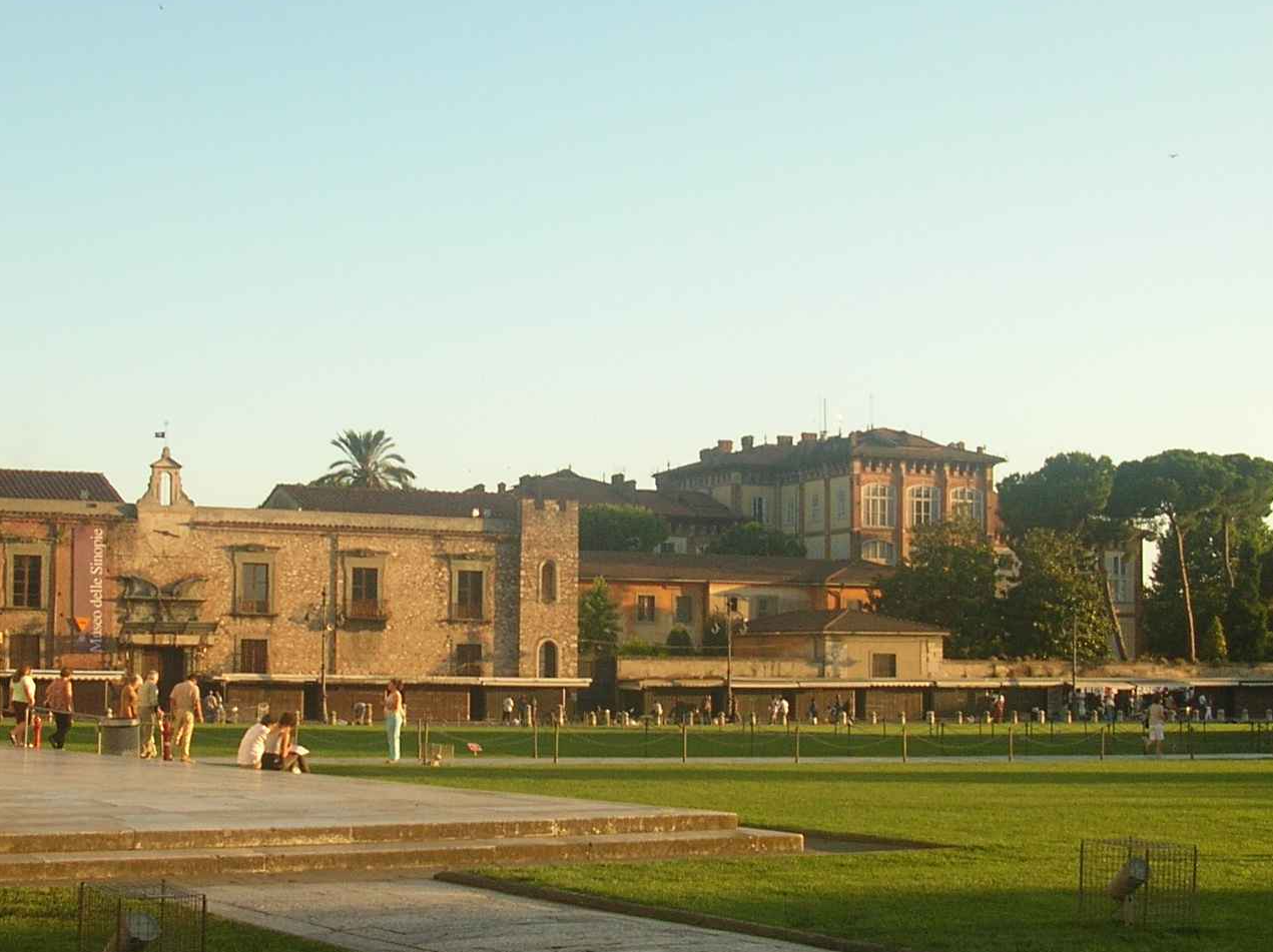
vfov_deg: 23.2
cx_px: 615
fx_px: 2315
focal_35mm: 63
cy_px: 575
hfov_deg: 30.7
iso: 50
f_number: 2.8
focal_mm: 5.8
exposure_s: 1/315
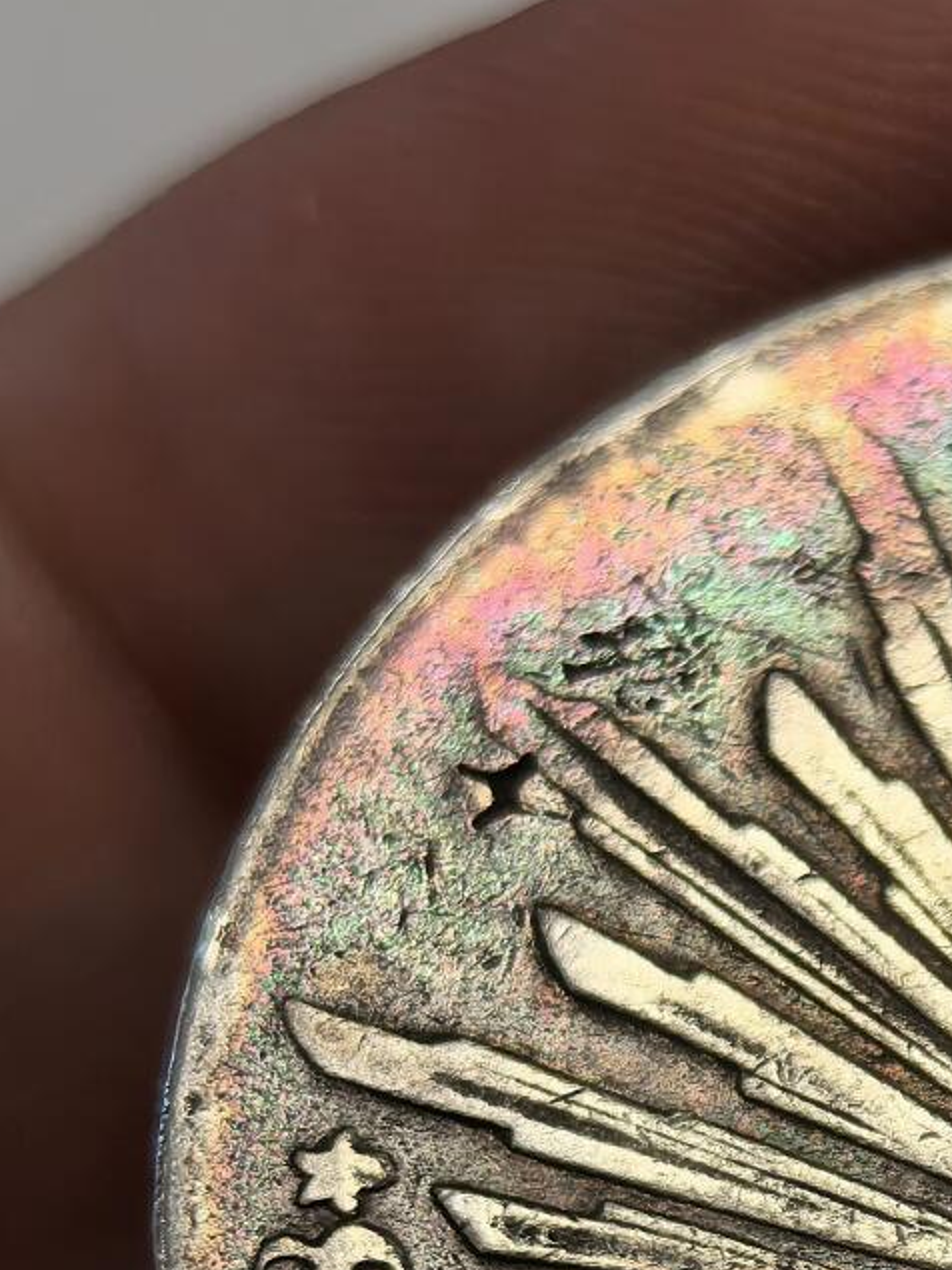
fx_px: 5612
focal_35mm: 153
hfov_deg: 9.5
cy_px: 1332
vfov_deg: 12.7
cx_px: 1318
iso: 50
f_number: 2
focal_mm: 6.98
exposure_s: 1/222
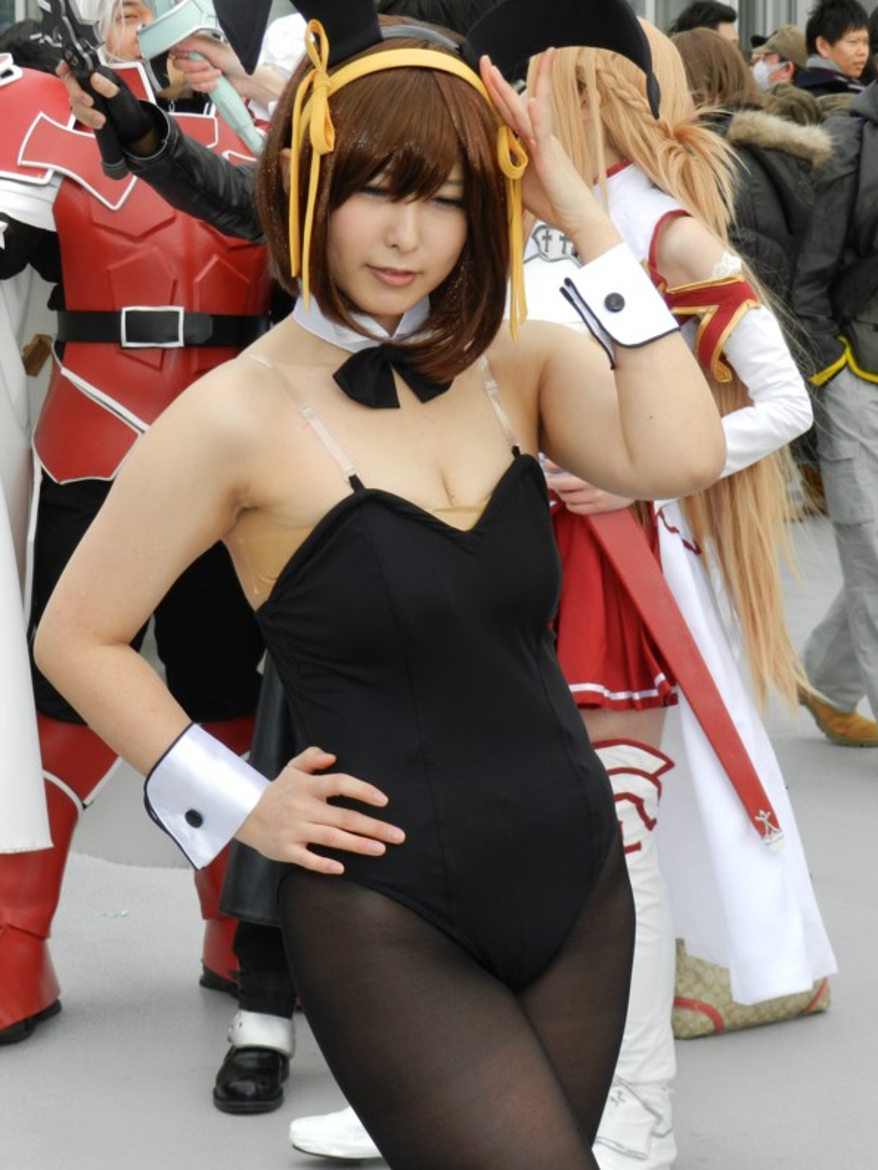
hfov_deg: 12.8
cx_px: 440
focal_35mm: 116
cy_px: 581
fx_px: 3922
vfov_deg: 17.0
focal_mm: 20.5
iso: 160
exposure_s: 1/160
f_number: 4.8
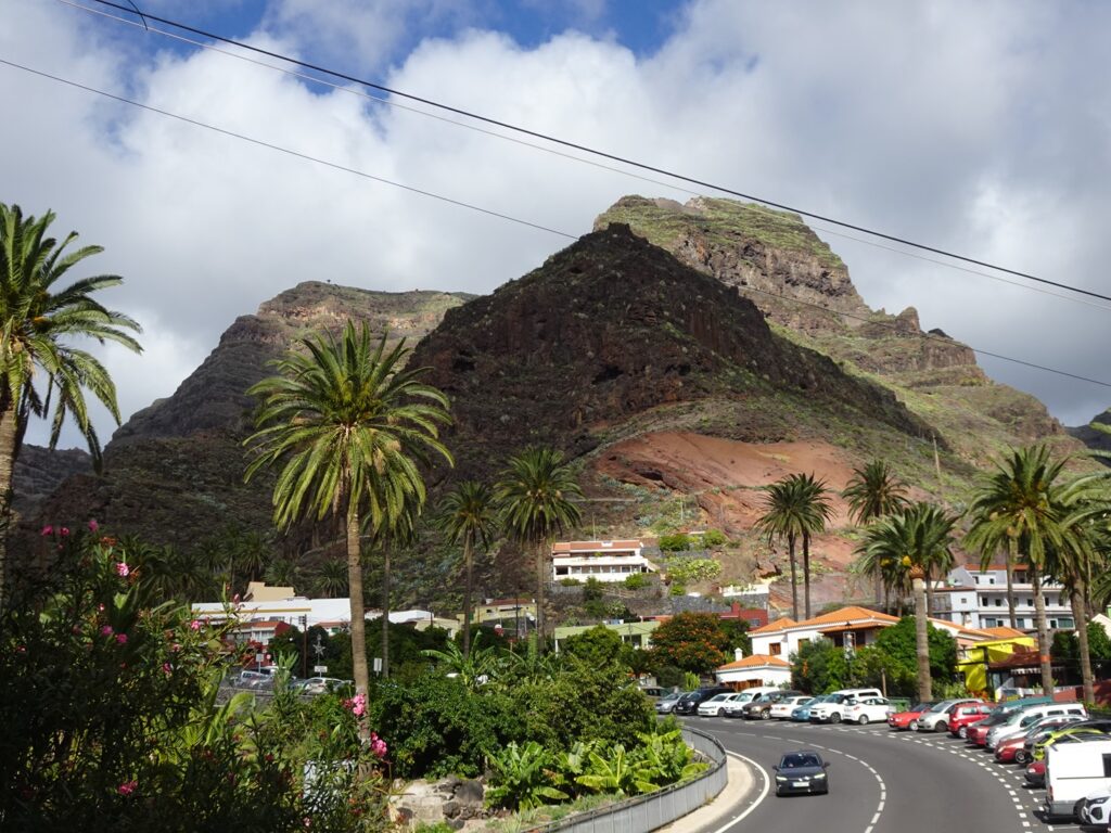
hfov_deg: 39.7
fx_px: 1541
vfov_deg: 30.3
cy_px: 416
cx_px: 556
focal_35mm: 48
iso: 80
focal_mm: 7.79
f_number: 4.5
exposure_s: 1/640
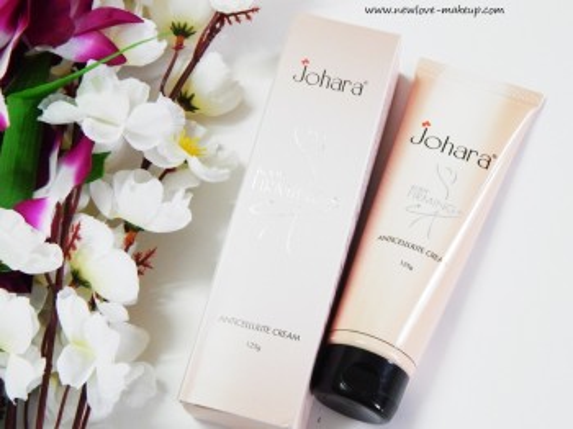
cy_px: 214
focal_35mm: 61
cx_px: 286
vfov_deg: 24.0
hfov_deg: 31.7
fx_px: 1009
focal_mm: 10.9
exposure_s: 1/15
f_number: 4
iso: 400
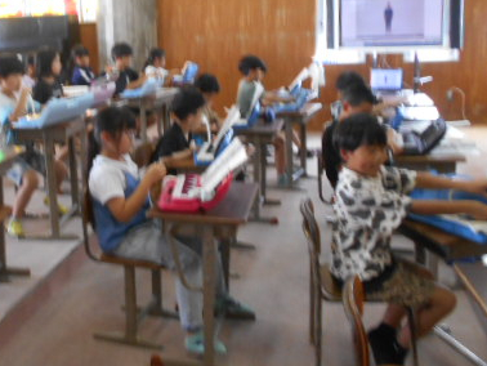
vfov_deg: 32.6
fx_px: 619
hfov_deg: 41.7
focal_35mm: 44
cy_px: 119
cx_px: 125
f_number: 3.2
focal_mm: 4.6
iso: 280
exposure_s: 1/30
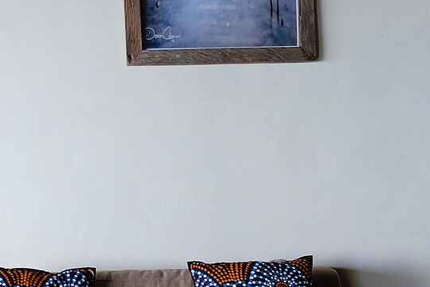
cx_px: 312
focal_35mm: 117
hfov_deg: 17.4
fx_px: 1397
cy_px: 225
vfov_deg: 11.7
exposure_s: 1/105
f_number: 2.8
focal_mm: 22
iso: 400
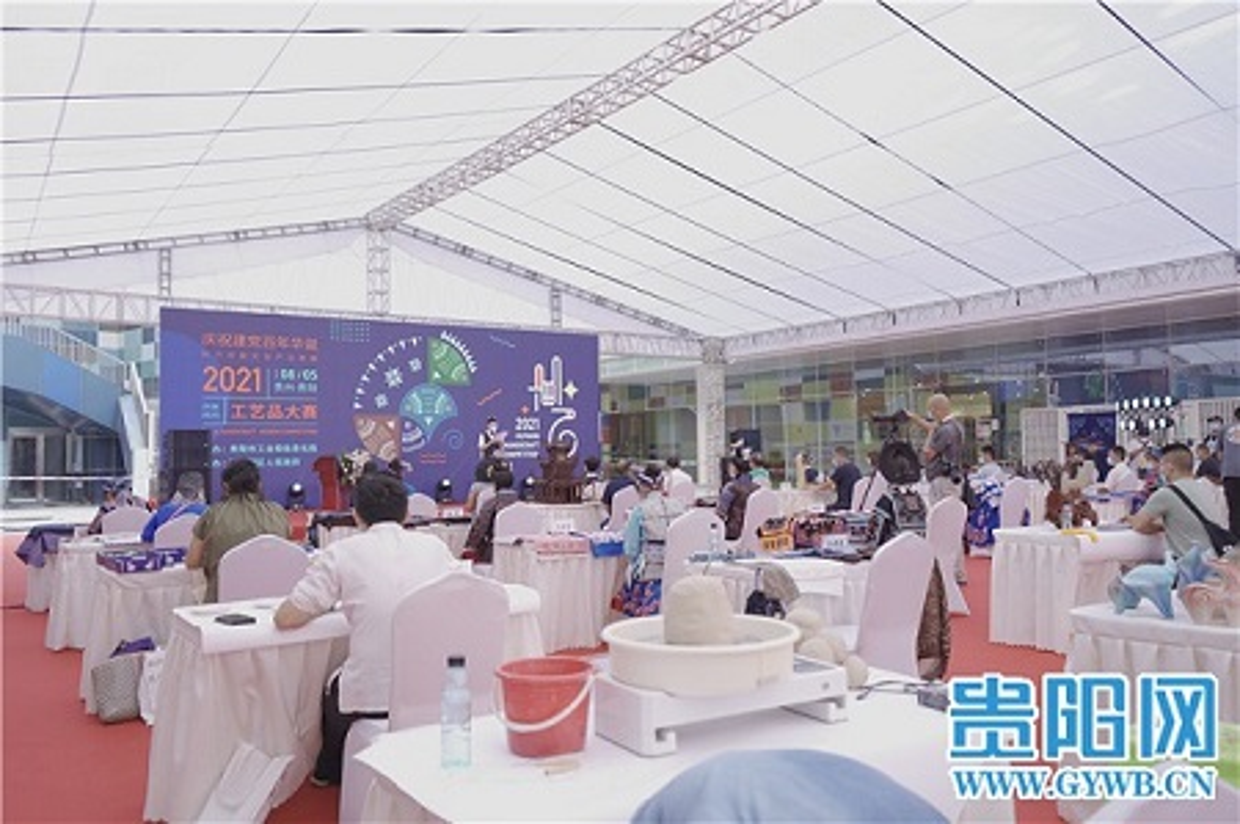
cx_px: 620
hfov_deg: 65.5
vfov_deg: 46.3
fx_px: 963
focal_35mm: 28
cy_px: 412
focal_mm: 28
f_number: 3.5
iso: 200
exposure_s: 1/50
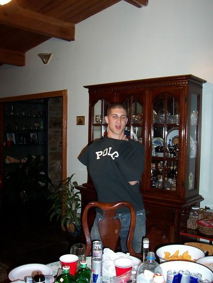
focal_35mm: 37
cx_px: 106
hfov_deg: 38.7
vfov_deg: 50.1
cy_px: 142
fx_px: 304
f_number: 2.8
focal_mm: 5.6
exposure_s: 1/60
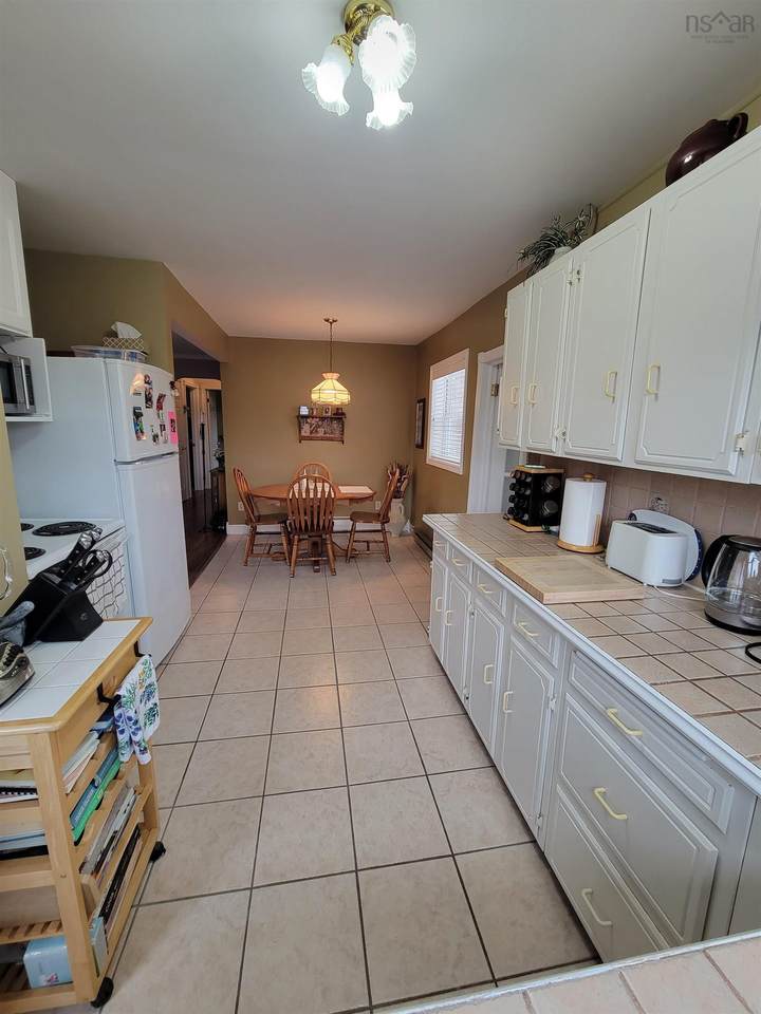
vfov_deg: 106.2
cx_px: 380
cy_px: 507
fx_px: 381
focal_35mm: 13
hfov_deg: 89.9
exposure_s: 1/51
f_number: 2.2
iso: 125
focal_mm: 2.2
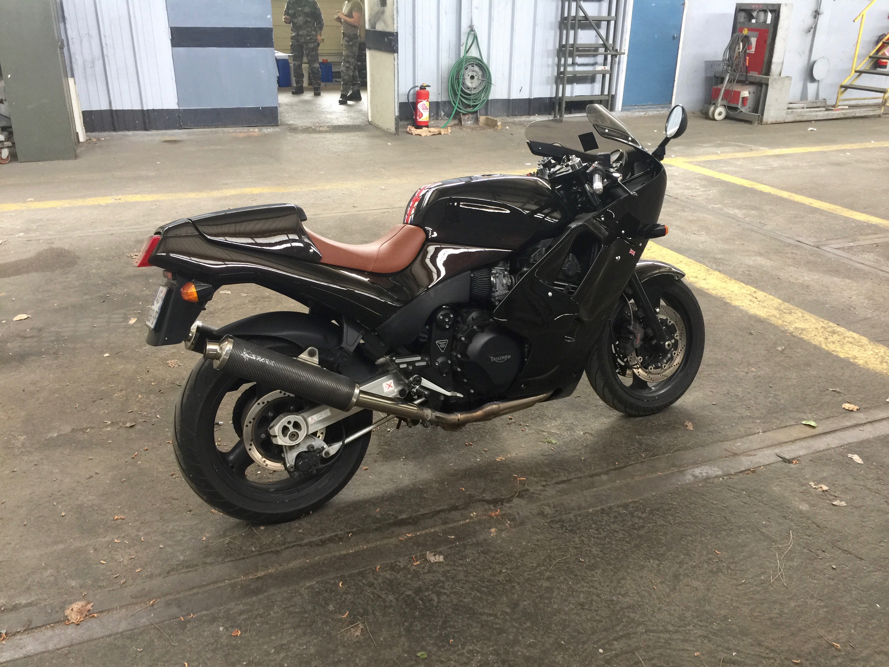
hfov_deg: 61.7
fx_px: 745
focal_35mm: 29
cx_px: 444
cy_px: 334
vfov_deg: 48.2
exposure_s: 1/17
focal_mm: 4.15
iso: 64
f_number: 2.2
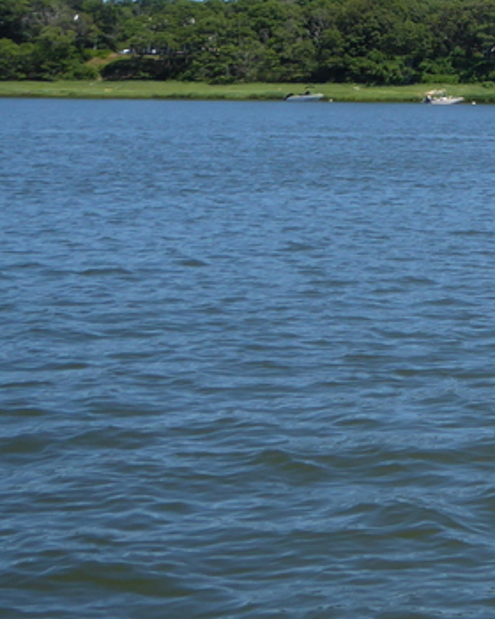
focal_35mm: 97
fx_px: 1776
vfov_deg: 19.4
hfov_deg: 14.0
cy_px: 65
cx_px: 896
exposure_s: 1/800
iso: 80
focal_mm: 5.8
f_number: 3.6
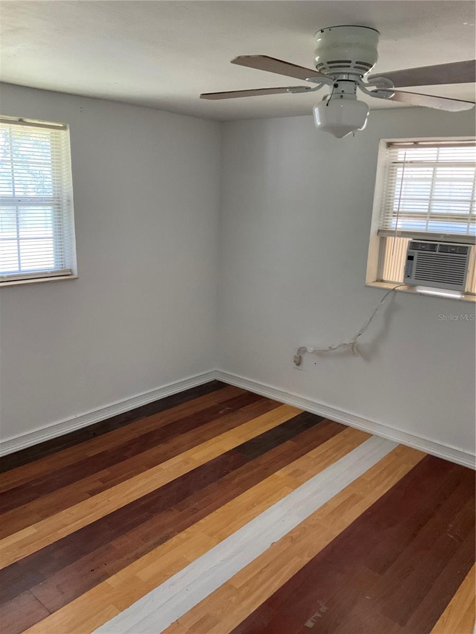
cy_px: 317
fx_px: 532
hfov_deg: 48.2
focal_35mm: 29
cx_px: 238
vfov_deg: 61.7
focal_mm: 3
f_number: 1.8
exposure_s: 1/60
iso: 125
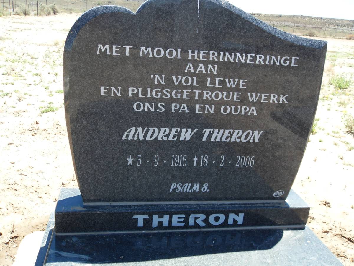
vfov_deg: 40.7
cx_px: 177
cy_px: 133
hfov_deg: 52.6
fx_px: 358
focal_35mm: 35
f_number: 3.5
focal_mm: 6.3
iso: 80
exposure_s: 1/250
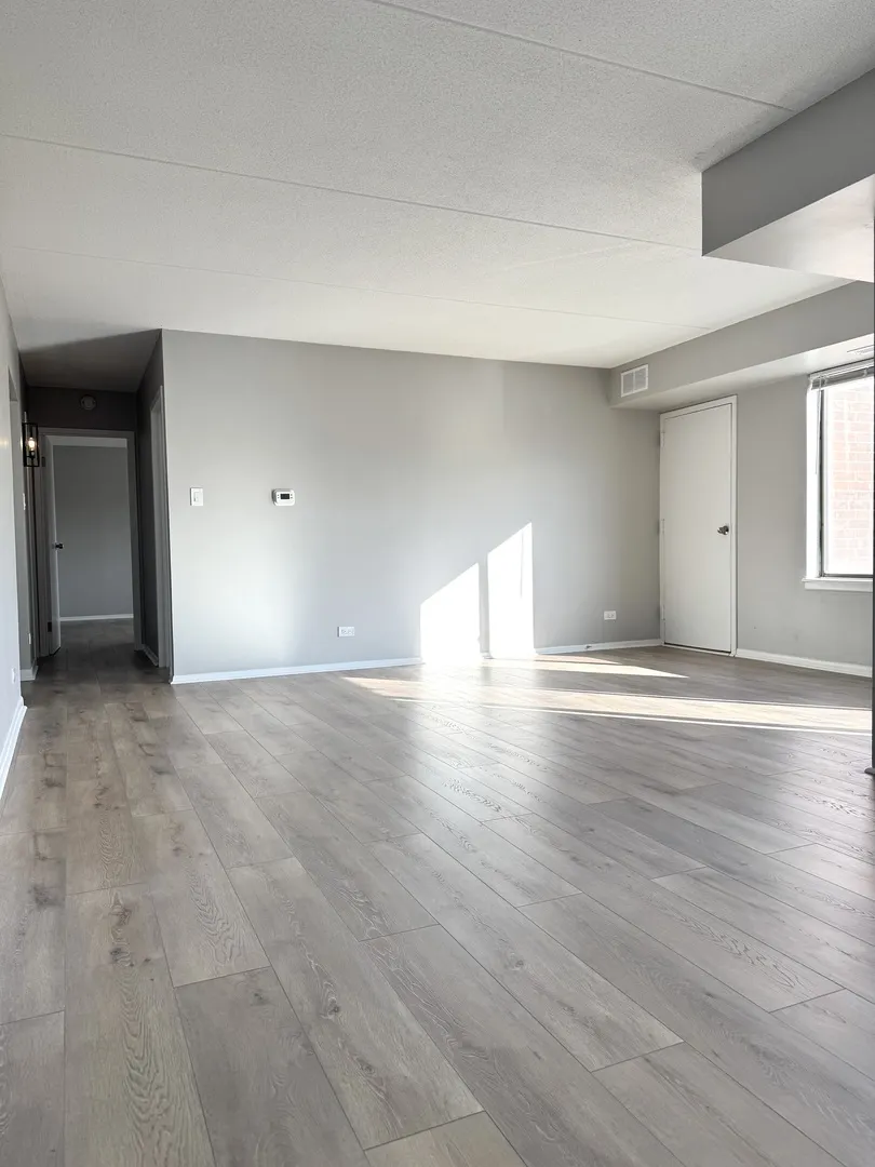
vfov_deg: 71.6
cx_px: 438
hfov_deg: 56.8
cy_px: 584
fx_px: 809
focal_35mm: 24
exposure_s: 1/442
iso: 80
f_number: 1.78
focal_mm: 6.76
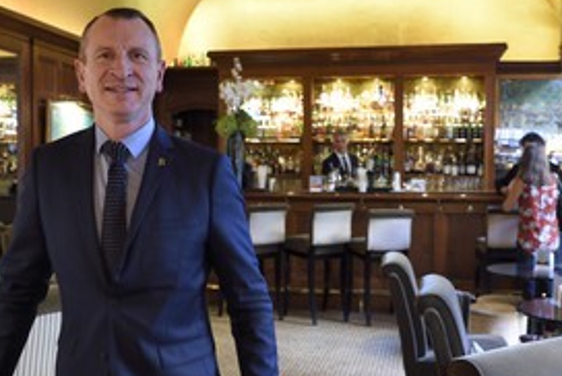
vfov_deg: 35.9
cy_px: 229
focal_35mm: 37
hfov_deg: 50.8
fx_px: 578
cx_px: 182
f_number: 3.2
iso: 1250
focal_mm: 24
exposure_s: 1/25
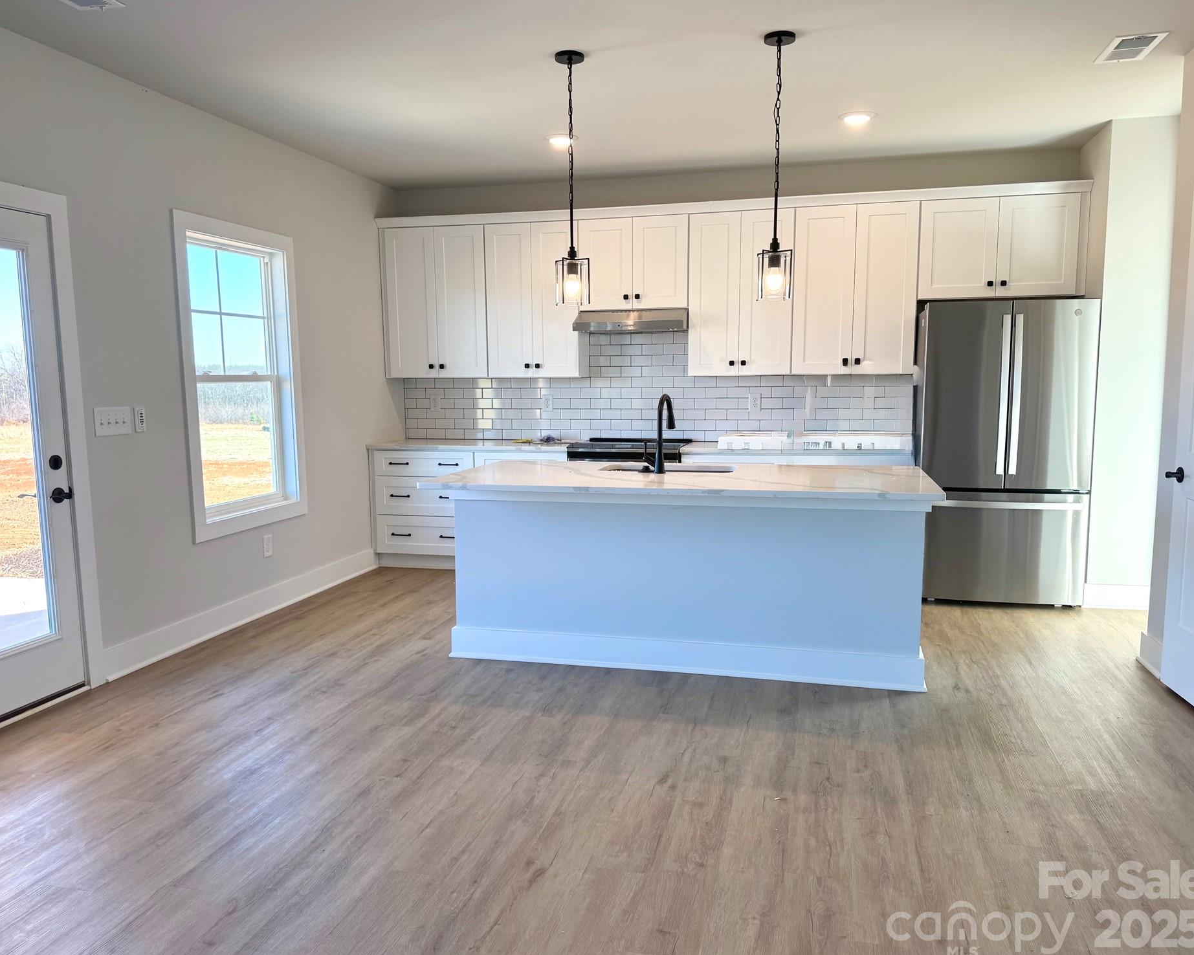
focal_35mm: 26
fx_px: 919
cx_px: 590
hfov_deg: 66.0
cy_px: 486
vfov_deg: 54.9
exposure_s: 1/181
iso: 80
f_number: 1.78
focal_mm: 6.76
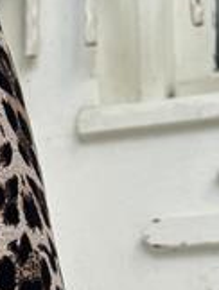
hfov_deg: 7.1
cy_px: 512
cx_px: -388
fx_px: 1615
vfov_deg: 9.8
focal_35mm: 192
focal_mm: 6.76
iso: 80
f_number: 1.78
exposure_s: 1/428
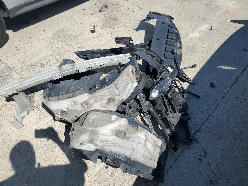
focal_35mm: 26
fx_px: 186
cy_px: 93
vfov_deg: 53.1
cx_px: 124
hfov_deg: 67.3
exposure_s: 1/3333
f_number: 1.5
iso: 50
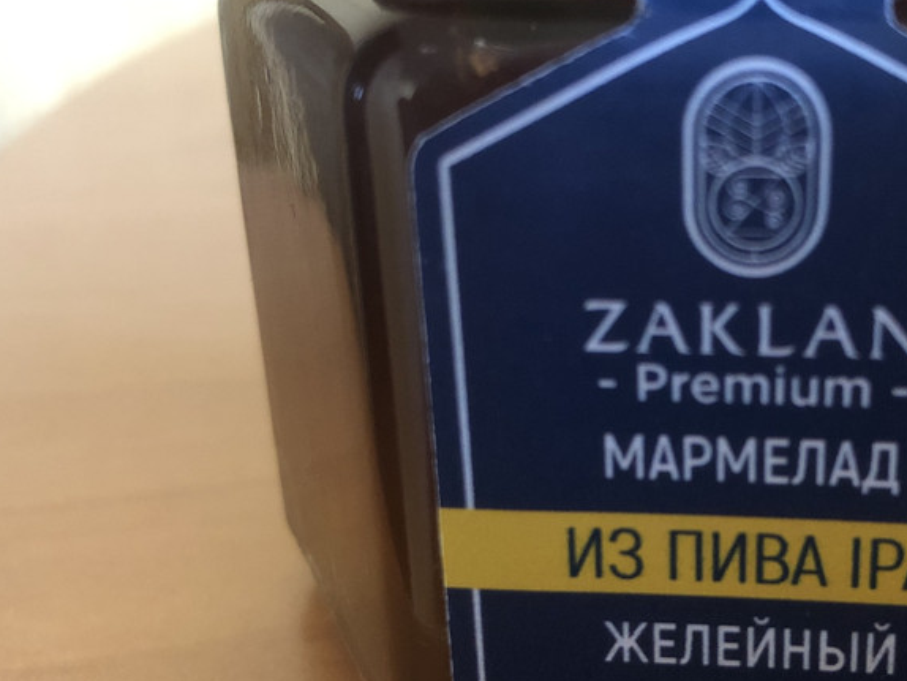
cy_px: 423
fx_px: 1363
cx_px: 674
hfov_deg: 36.0
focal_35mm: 52
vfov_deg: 28.0
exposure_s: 1/4
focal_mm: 4
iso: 80
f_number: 1.8
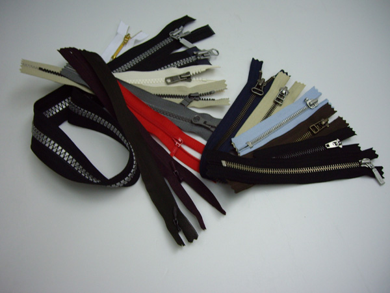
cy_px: 146
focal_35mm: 38
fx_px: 428
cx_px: 195
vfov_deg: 37.7
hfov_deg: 49.0
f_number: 2.7
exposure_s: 1/60
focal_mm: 6.2
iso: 100
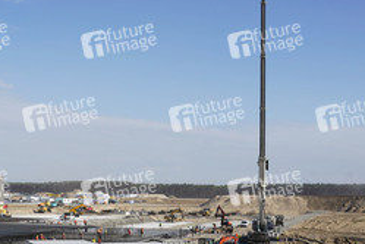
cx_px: 80
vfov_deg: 23.3
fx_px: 588
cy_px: 151
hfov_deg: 33.6
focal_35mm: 58
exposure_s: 1/640
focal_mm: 32
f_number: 8
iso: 100
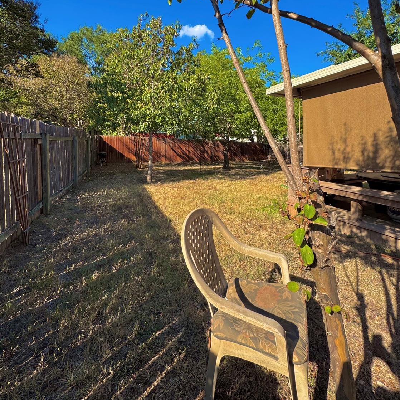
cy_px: 146
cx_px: 200
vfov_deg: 82.1
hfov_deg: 84.0
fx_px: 222
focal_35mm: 17
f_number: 2.2
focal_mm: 2.22
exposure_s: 1/993
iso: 50
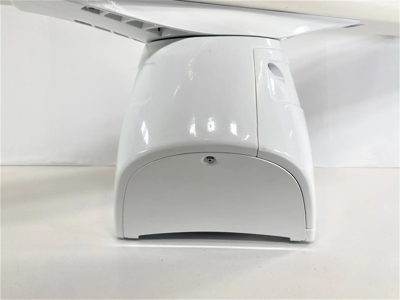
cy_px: 150
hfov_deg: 67.3
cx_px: 200
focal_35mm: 26
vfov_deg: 53.1
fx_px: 300
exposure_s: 1/304
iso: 32
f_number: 1.8
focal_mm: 4.25
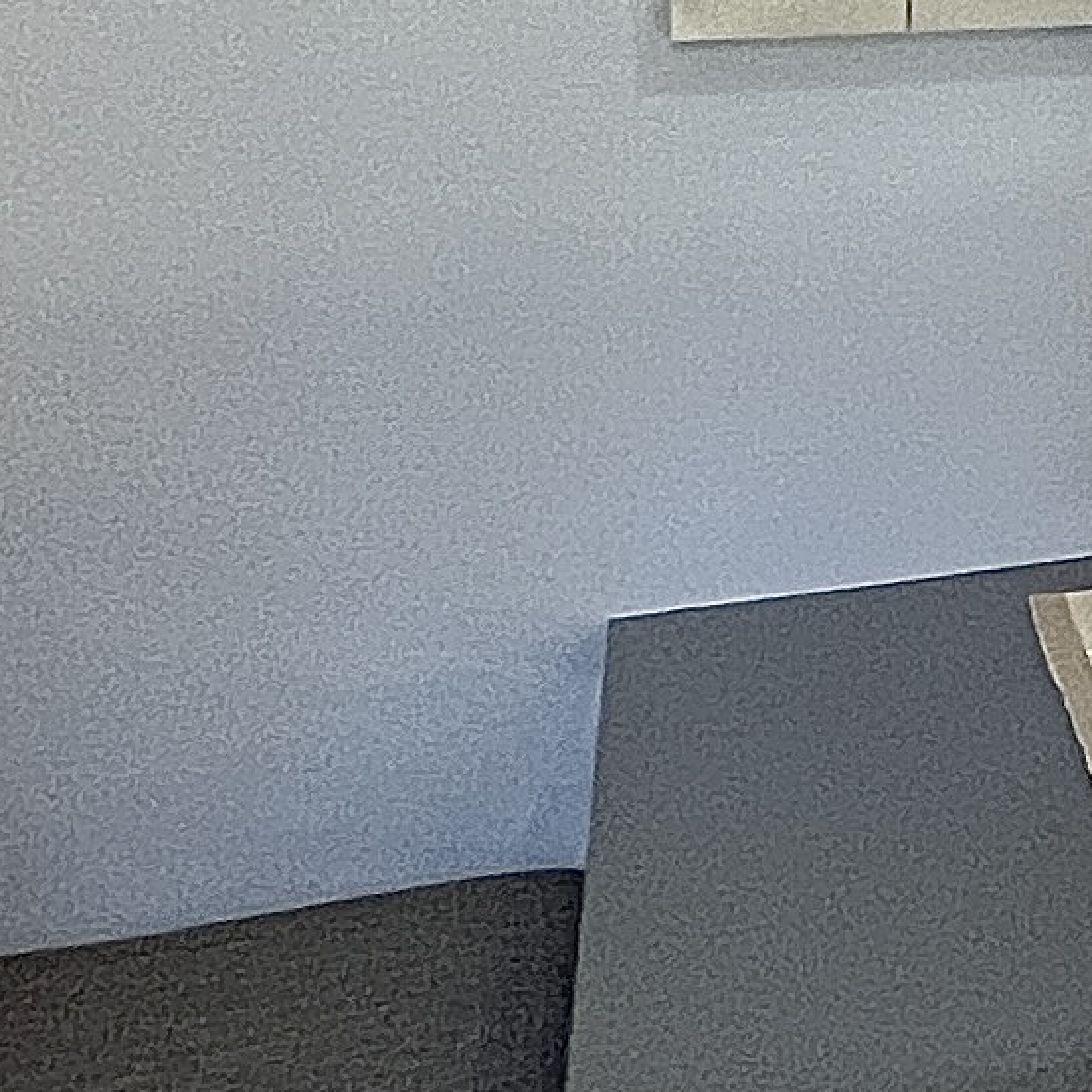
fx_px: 2998
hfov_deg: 10.3
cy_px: -180
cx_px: 3596
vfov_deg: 19.6
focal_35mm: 84
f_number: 1.8
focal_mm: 1.57
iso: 160
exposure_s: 1/120
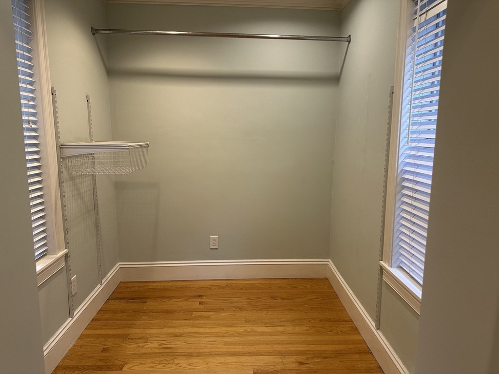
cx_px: 250
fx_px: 346
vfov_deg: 56.8
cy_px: 187
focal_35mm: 24
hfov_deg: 71.6
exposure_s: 1/120
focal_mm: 6.86
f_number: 1.78
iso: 200
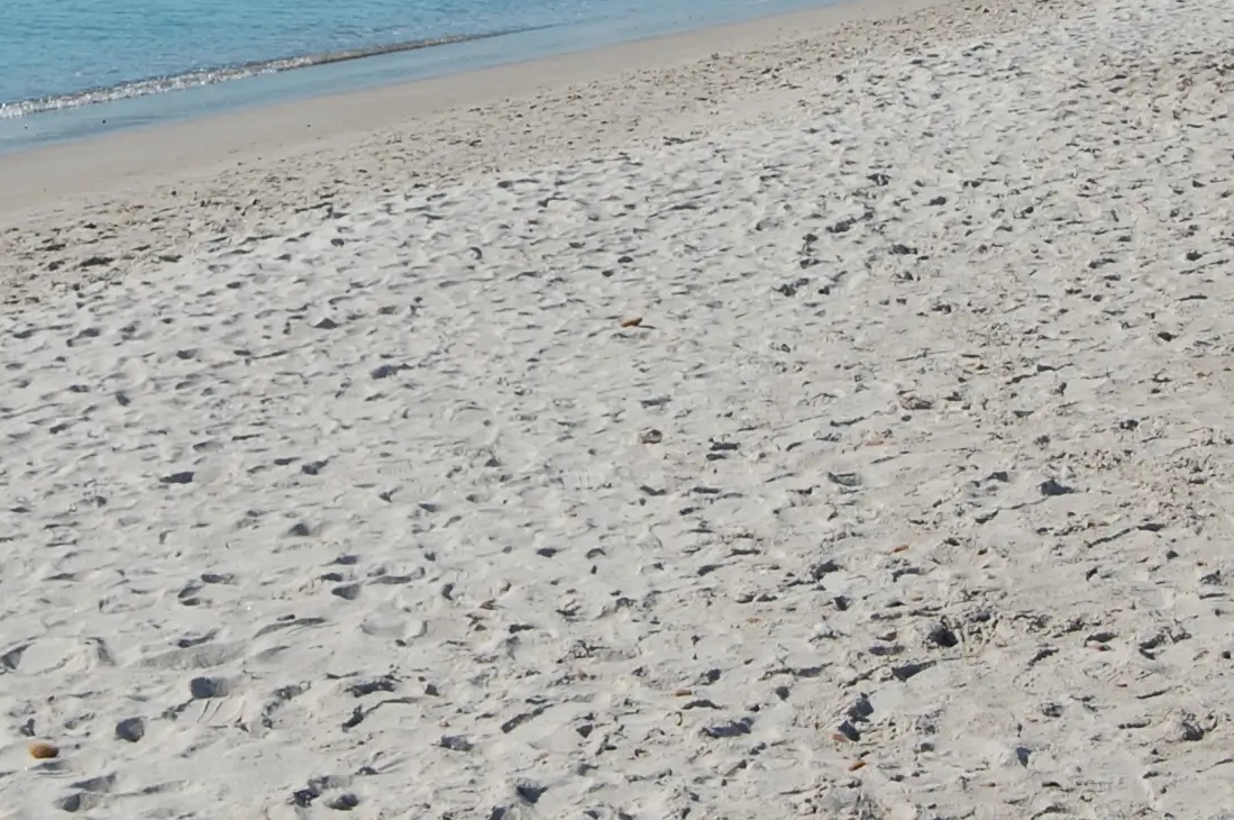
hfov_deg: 17.7
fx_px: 3937
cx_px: 326
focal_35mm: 115
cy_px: -7
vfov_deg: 11.8
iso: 200
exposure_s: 1/400
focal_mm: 28
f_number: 10
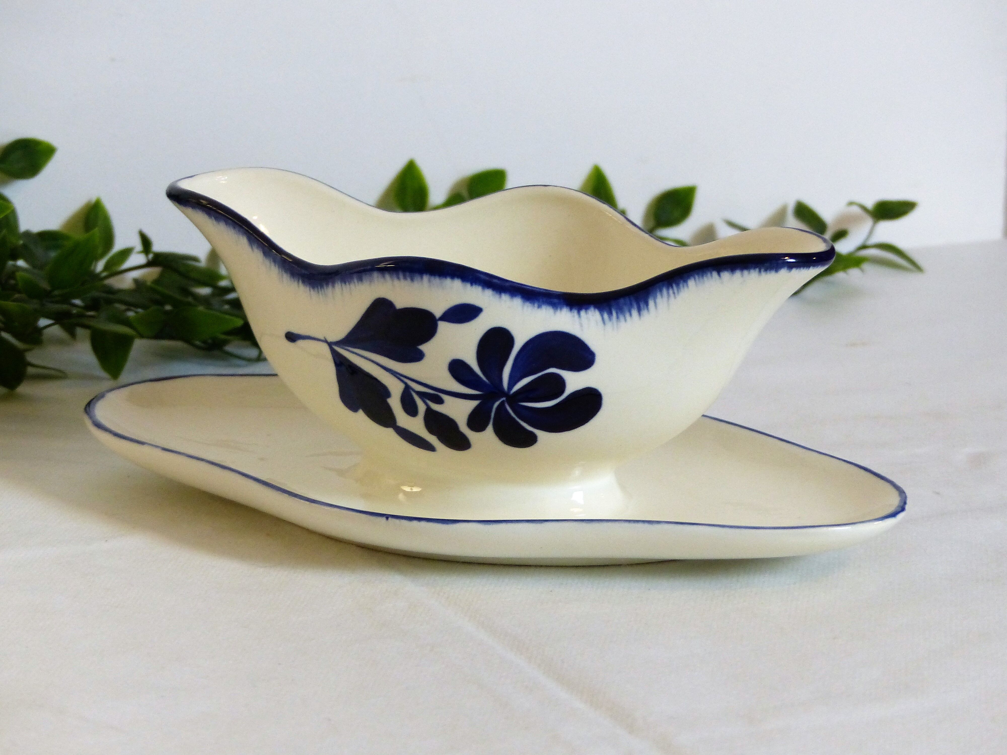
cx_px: 504
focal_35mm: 104
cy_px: 378
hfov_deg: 18.9
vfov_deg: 14.2
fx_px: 3025
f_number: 2.8
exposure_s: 1/60
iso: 320
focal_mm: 17.4
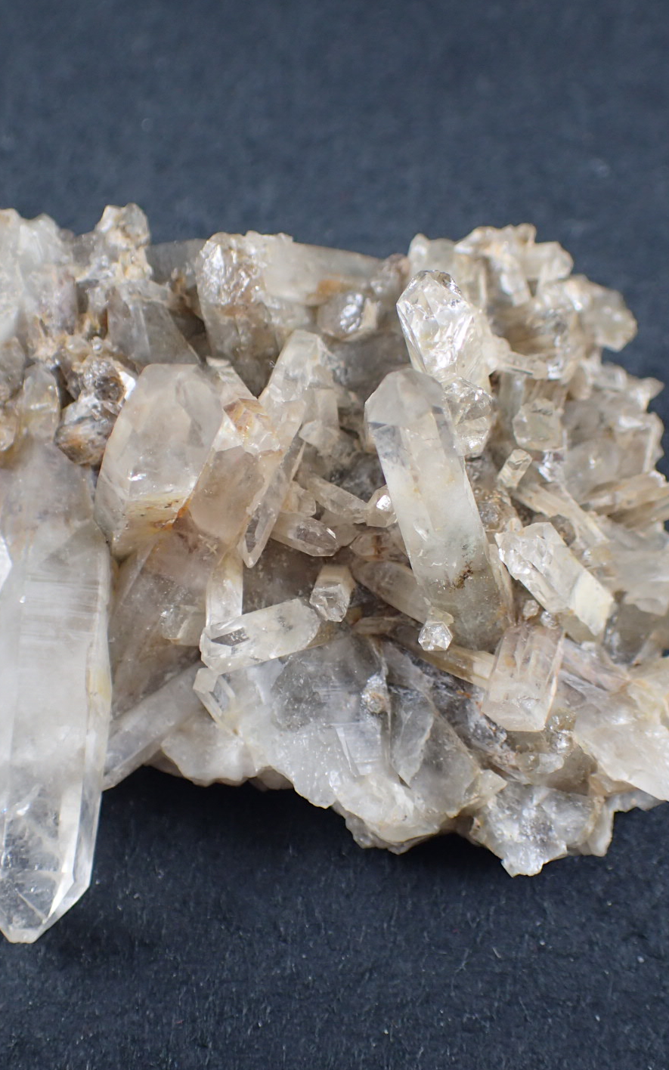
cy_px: 536
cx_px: 328
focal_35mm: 46
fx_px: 1342
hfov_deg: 28.0
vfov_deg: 43.5
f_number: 2.4
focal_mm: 5.87
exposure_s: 1/125
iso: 125
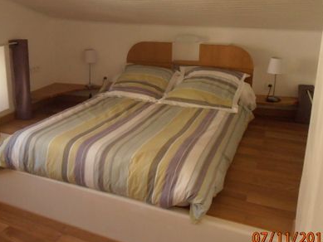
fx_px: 345
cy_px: 92
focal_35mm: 37
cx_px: 112
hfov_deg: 49.4
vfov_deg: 38.5
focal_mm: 4.2
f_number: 3
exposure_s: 1/183
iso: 400
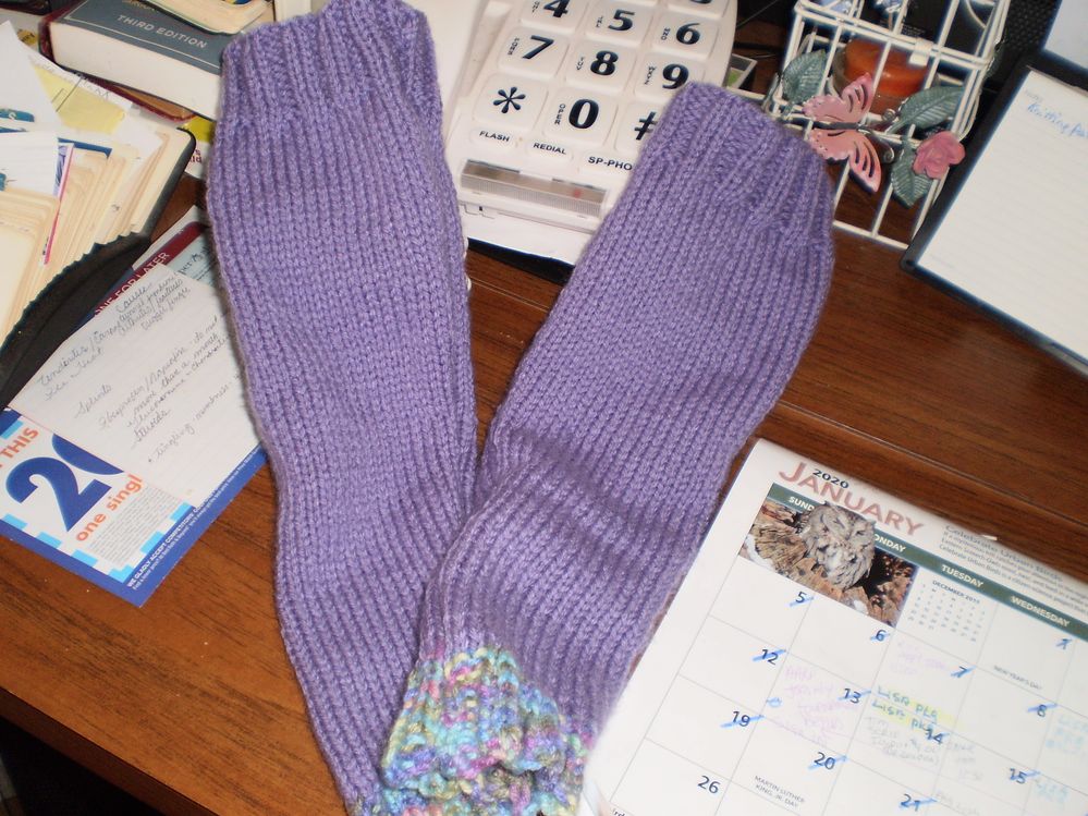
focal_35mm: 36
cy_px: 408
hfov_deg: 51.4
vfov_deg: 39.6
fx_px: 1131
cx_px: 544
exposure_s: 1/30
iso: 125
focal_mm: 6.3
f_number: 3.1
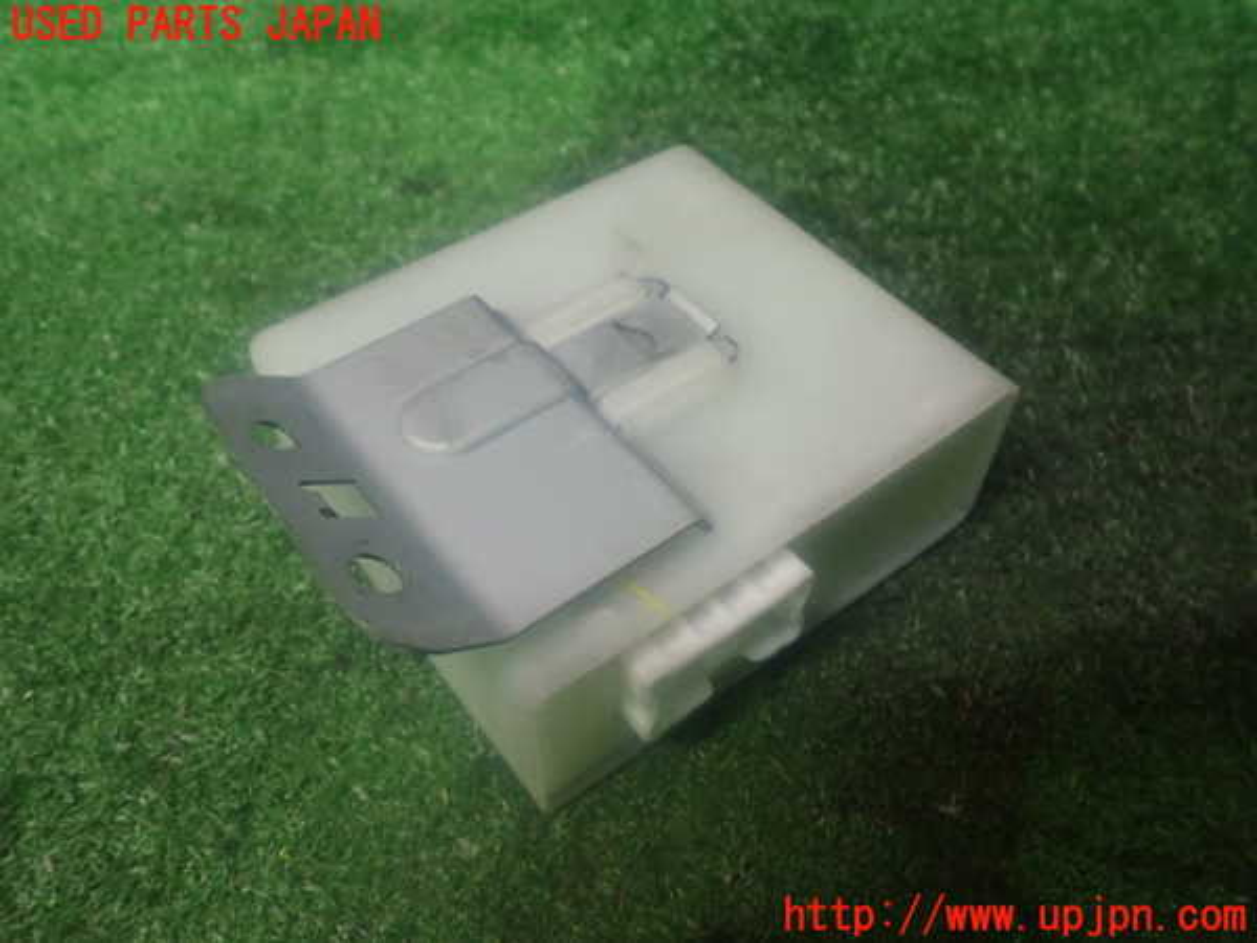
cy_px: 472
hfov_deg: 60.0
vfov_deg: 46.8
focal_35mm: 30
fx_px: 1089
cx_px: 628
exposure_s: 1/30
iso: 800
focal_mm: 5.5
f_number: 2.3
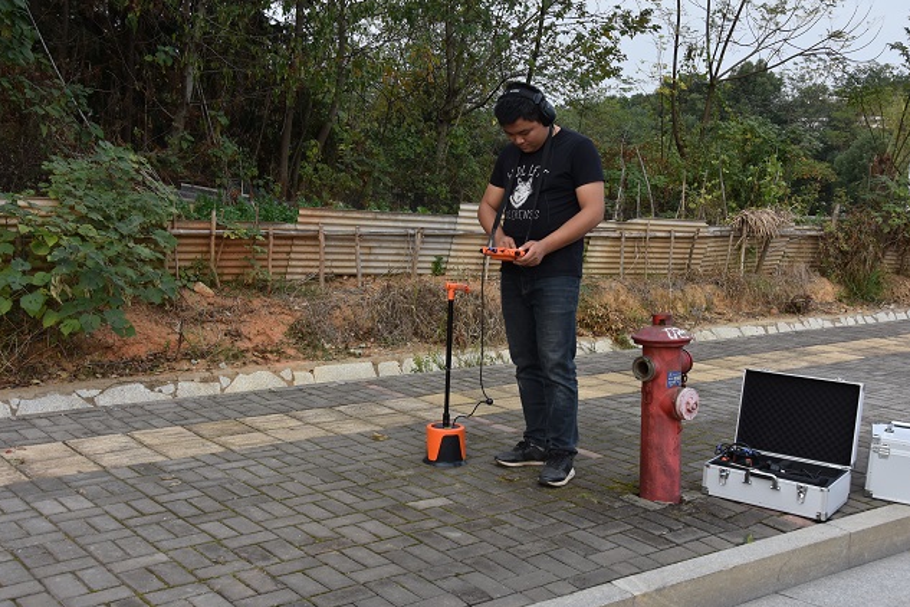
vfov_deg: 34.6
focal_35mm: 39
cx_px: 456
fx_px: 973
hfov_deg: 50.1
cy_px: 309
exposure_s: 1/500
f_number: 8
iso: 560
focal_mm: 25
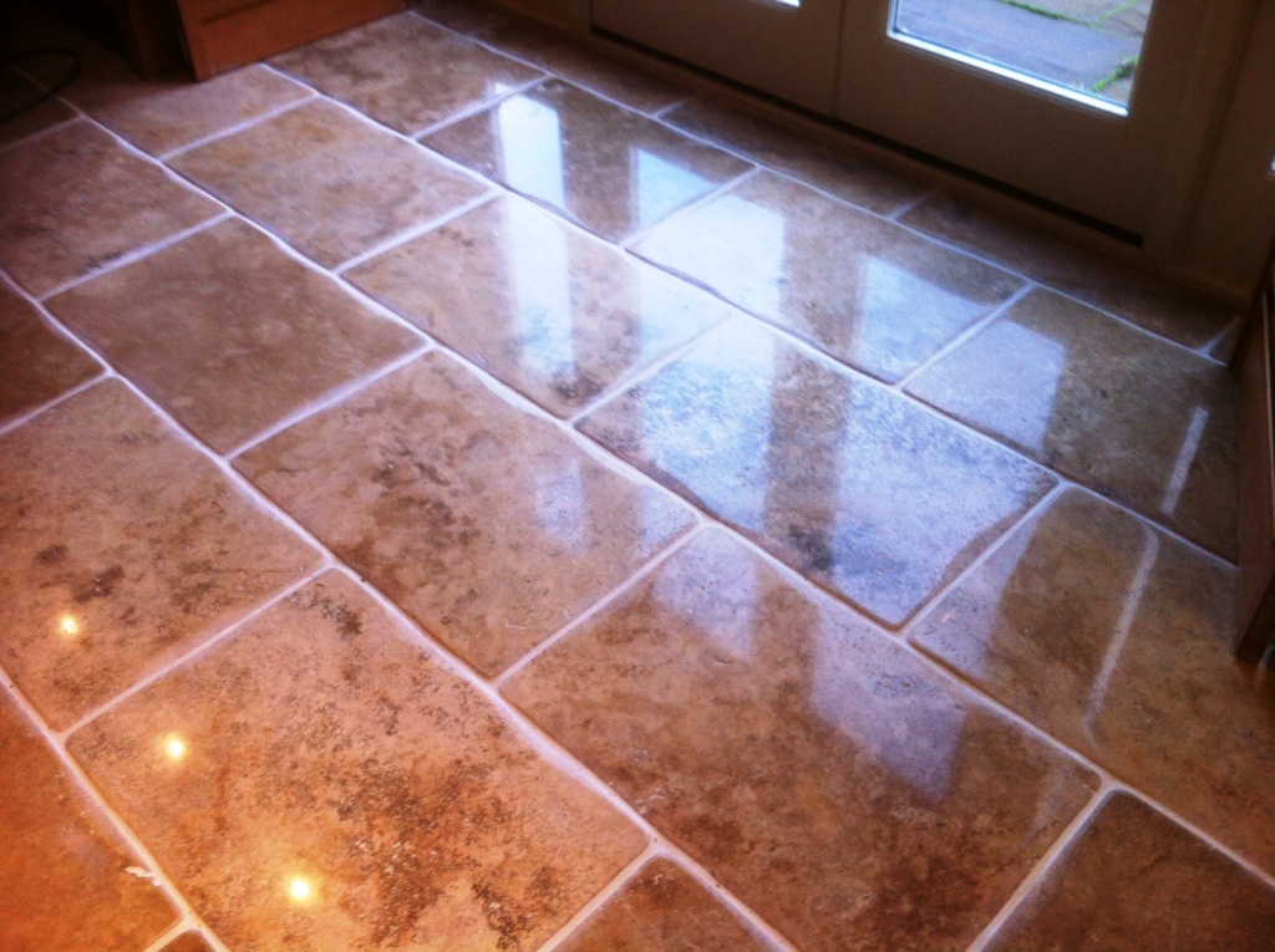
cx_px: 638
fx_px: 1287
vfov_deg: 40.6
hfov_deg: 52.7
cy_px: 476
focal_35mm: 35
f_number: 2.8
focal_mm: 3.85
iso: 80
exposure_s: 1/17
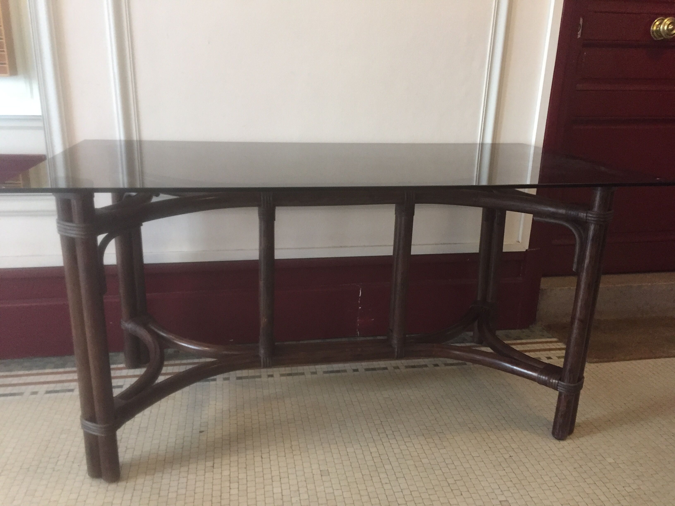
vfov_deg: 48.2
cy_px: 253
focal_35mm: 29
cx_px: 338
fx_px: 565
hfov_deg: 61.7
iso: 250
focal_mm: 4.15
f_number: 2.2
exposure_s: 1/25
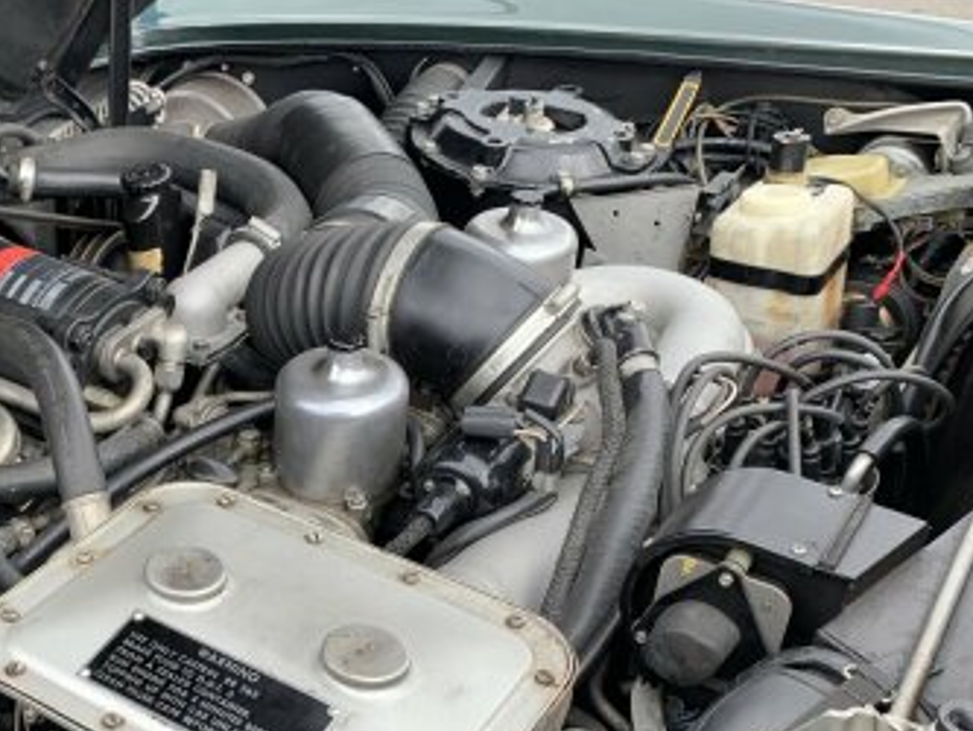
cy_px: 558
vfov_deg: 28.6
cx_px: 187
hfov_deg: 36.8
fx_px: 1406
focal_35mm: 50
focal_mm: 4.25
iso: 25
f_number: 1.8
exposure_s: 1/219
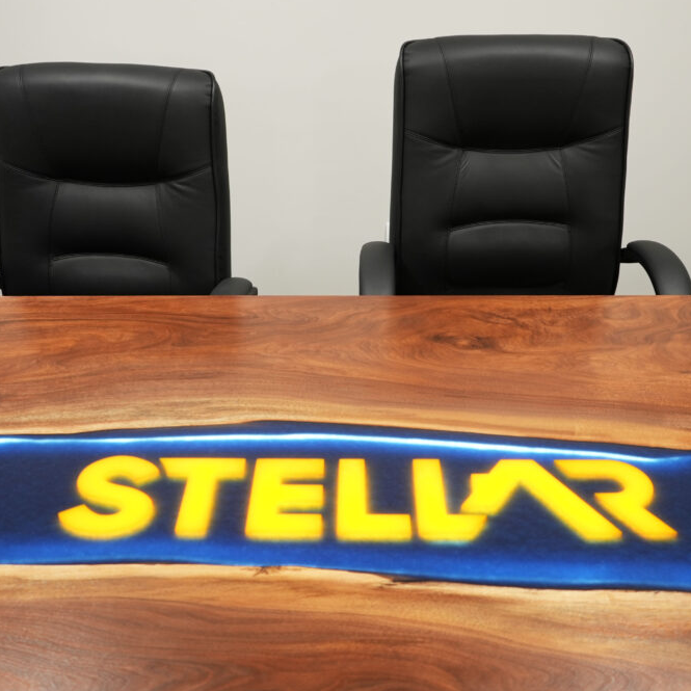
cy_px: 349
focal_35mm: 38
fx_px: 858
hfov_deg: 43.9
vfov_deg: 43.9
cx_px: 338
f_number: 3.5
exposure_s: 1/60
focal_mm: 29
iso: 800
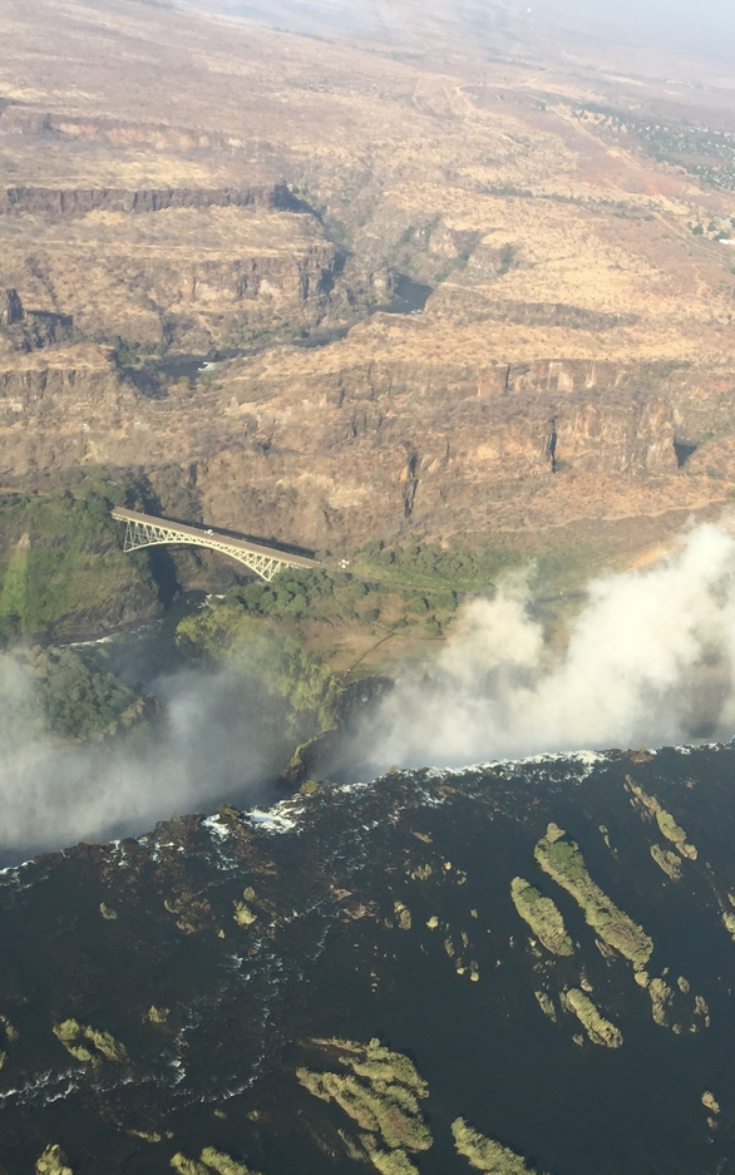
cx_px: 586
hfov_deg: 29.9
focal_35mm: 42
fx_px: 1345
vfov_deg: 47.2
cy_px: 586
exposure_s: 1/920
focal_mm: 4.15
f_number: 2.2
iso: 32
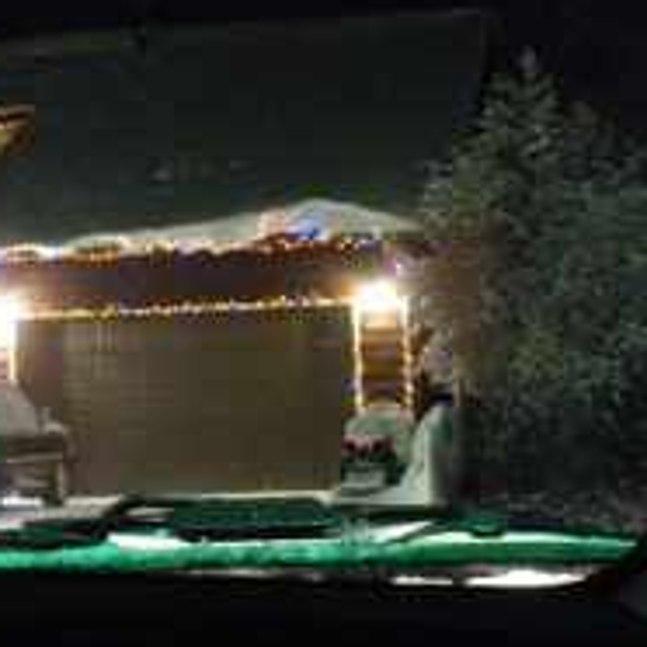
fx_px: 2072
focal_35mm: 98
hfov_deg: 17.4
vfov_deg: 17.7
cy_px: 351
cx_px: 45
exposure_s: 1
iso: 800
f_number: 4
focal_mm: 7.7
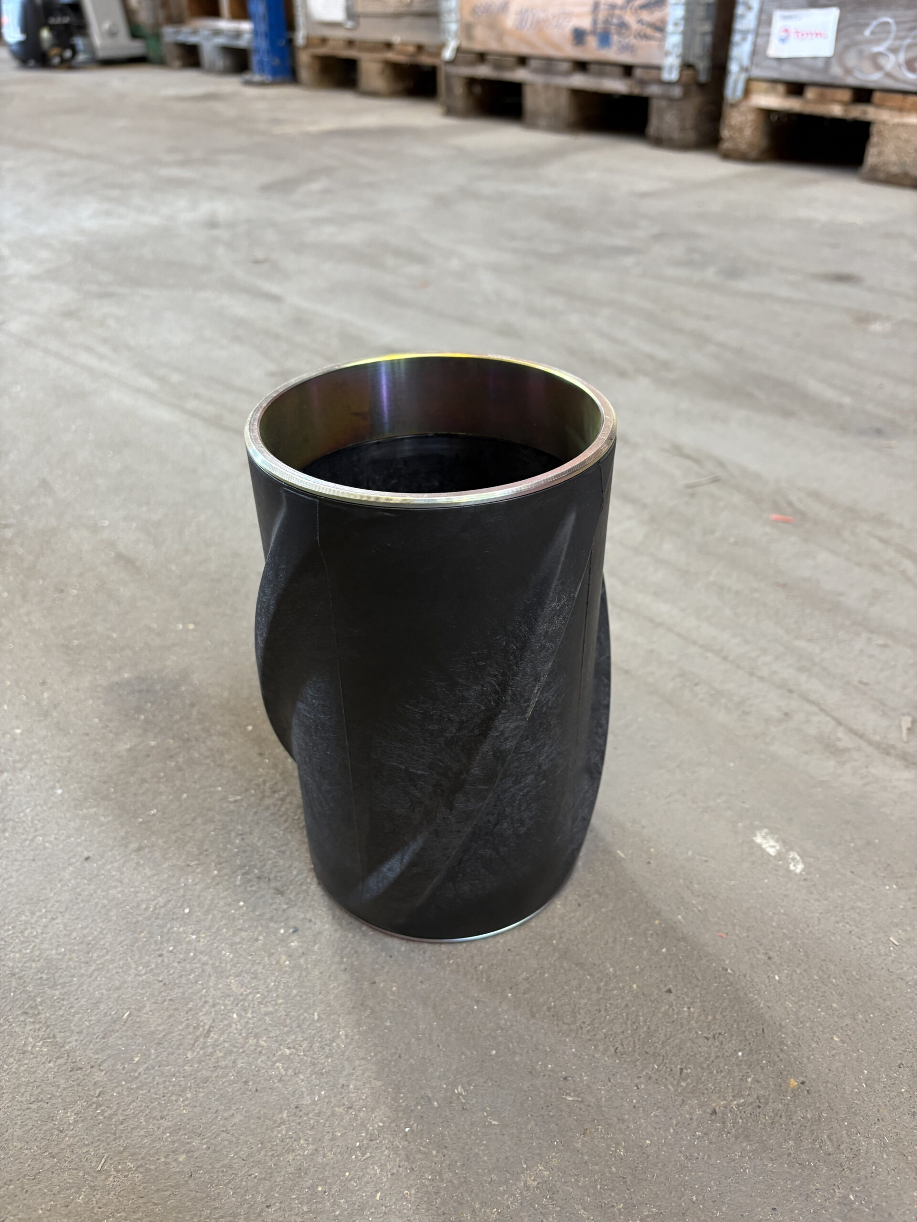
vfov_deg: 67.3
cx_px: 458
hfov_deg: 53.1
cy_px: 611
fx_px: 918
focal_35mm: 26
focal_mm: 5.96
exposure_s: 1/50
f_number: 1.6
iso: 160
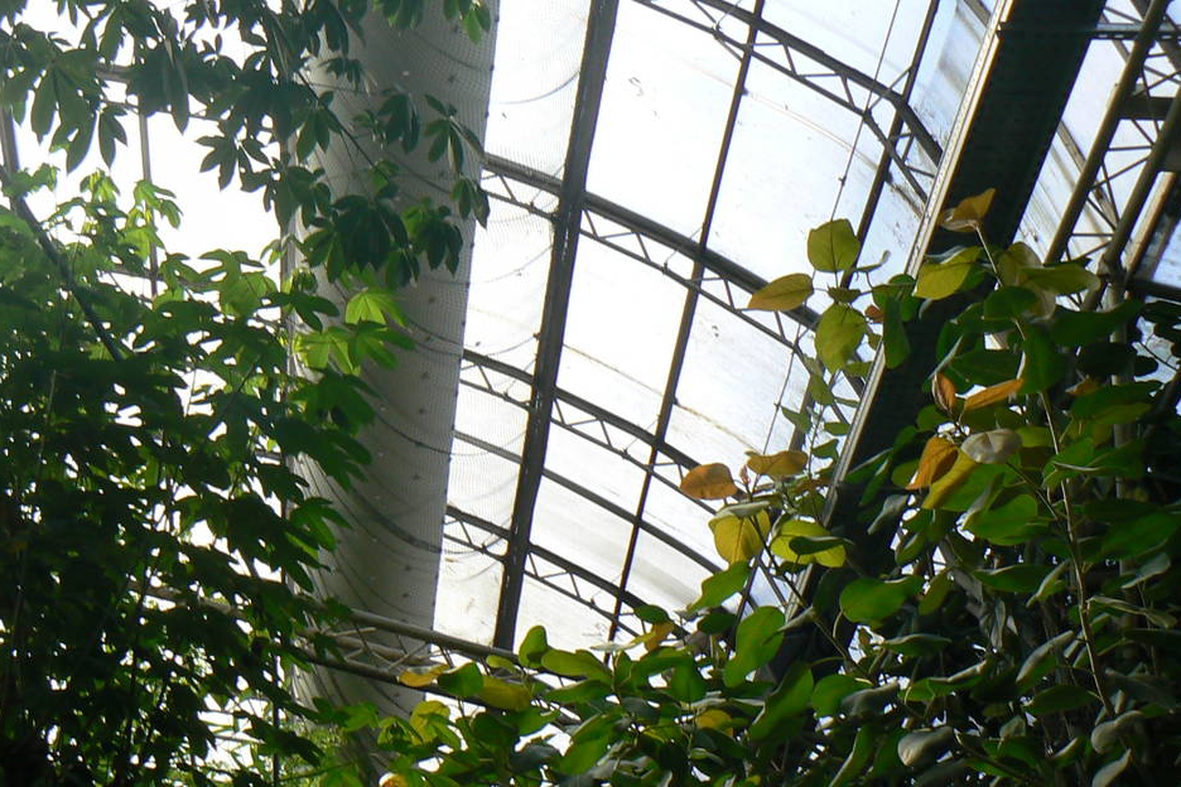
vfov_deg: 21.2
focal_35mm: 64
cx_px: 429
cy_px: 484
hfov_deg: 31.3
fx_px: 2099
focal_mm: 6
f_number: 5.6
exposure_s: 1/160
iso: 80
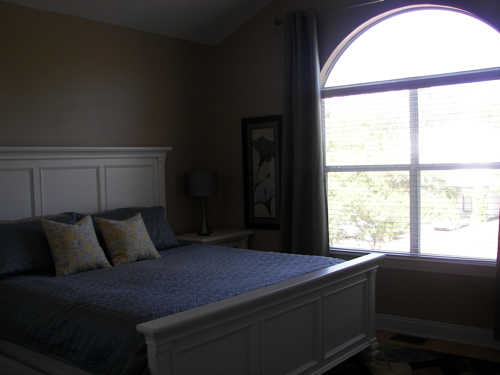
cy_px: 188
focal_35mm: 36
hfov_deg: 51.4
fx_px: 520
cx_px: 250
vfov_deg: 39.7
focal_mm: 6
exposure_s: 1/40
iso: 50
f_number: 2.8
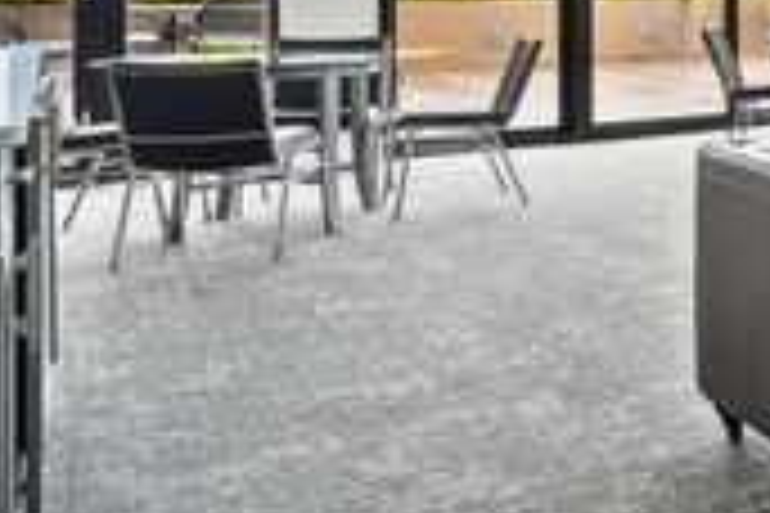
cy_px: 65
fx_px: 1198
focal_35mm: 56
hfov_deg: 22.4
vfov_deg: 23.6
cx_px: 1360
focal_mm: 15
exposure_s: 1/8
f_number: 8
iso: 100
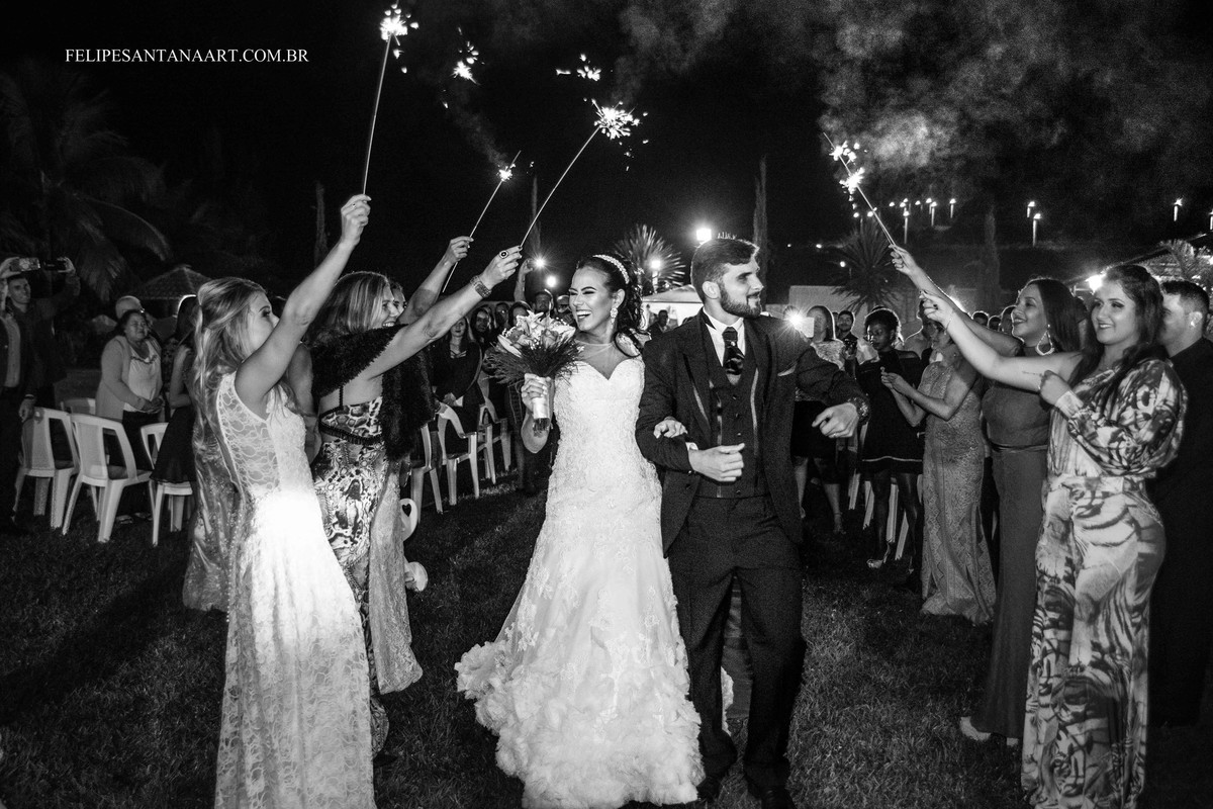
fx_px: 1044
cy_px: 404
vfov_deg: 42.3
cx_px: 606
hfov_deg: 60.3
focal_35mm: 31
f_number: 3.2
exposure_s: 1/160
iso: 3200
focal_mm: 31
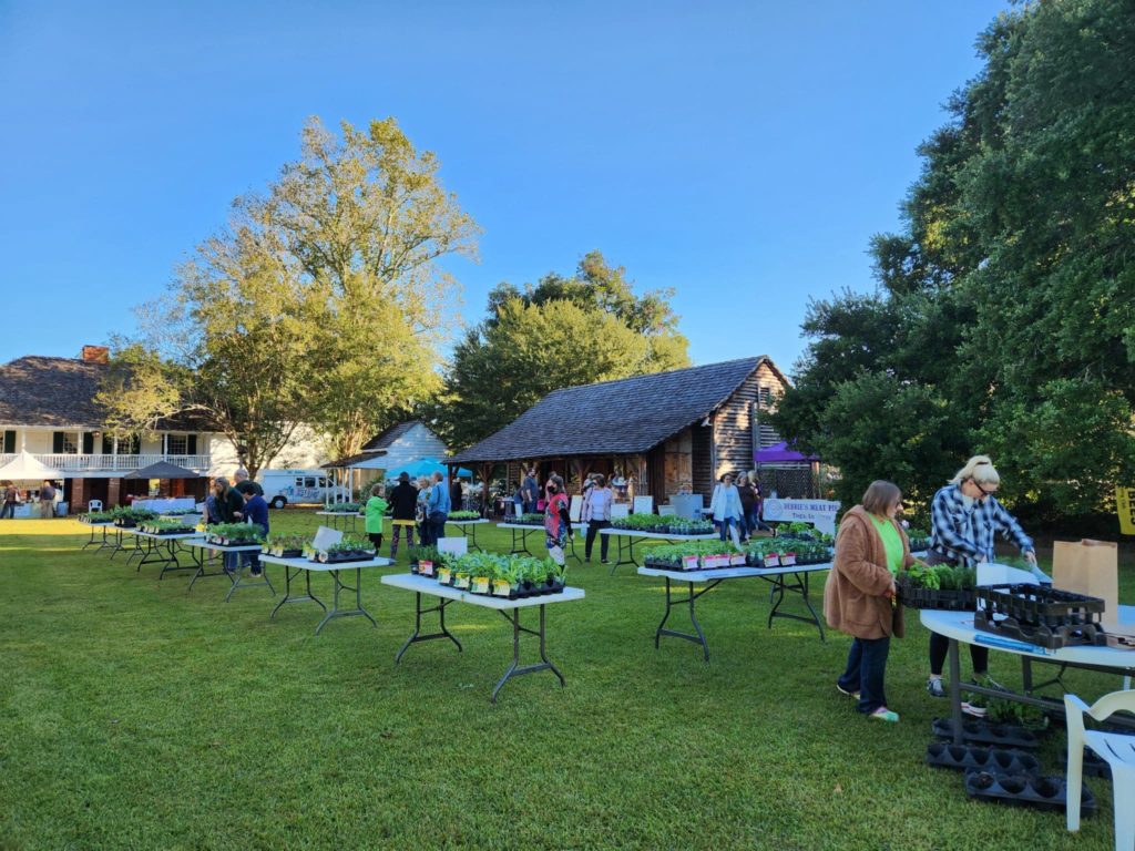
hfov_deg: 73.9
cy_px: 426
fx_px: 754
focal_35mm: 23
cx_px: 568
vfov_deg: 58.9
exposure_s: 1/375
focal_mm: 5.4
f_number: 1.8
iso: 20
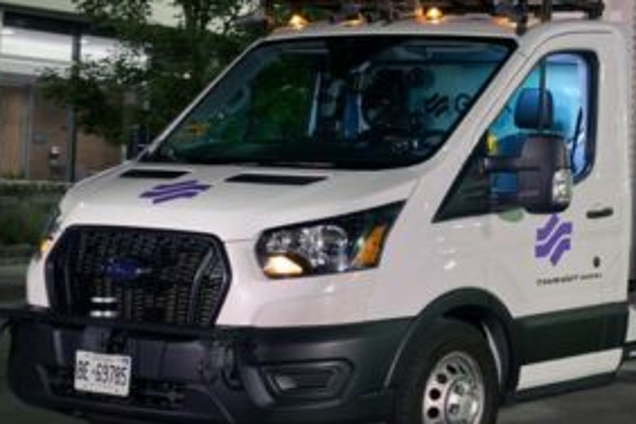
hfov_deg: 21.3
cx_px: 733
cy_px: 70
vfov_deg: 15.1
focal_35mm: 90
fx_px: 1590
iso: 100
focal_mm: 33
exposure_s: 1/1.59
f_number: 5.6
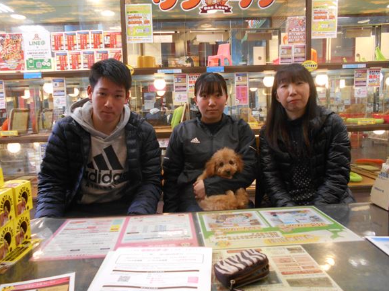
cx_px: 193
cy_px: 147
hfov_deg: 65.3
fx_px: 303
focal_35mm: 27
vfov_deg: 51.3
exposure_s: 1/30
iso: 360
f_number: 3.2
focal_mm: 4.6
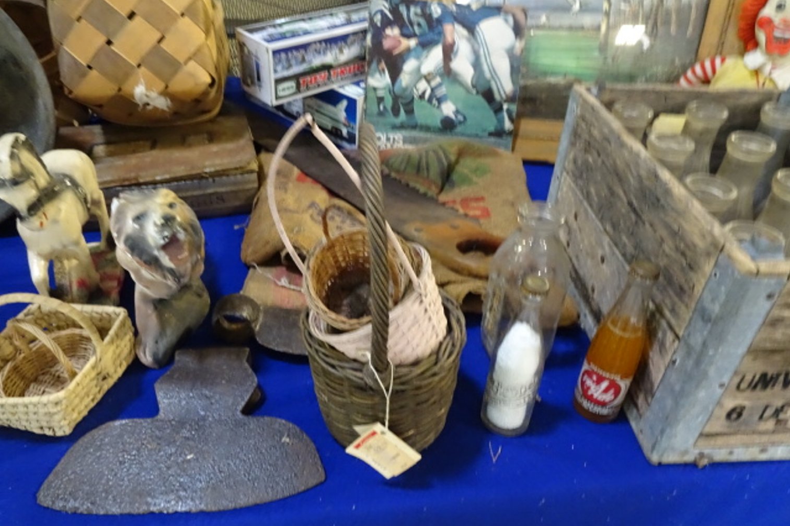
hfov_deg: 71.5
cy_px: 263
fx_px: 549
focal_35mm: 25
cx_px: 395
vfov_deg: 51.3
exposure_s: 1/15
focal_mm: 4.1
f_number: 3.5
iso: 800
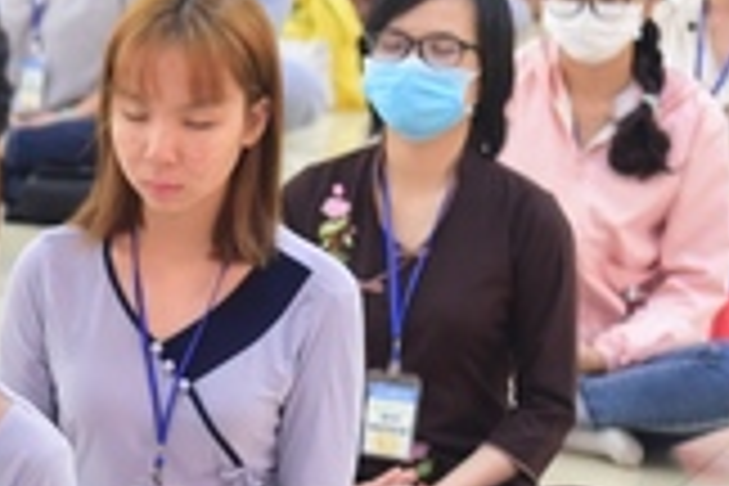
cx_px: -297
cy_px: 414
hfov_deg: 7.2
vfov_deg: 4.9
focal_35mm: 281
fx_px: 5690
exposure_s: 1/40
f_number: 4
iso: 1600
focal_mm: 70
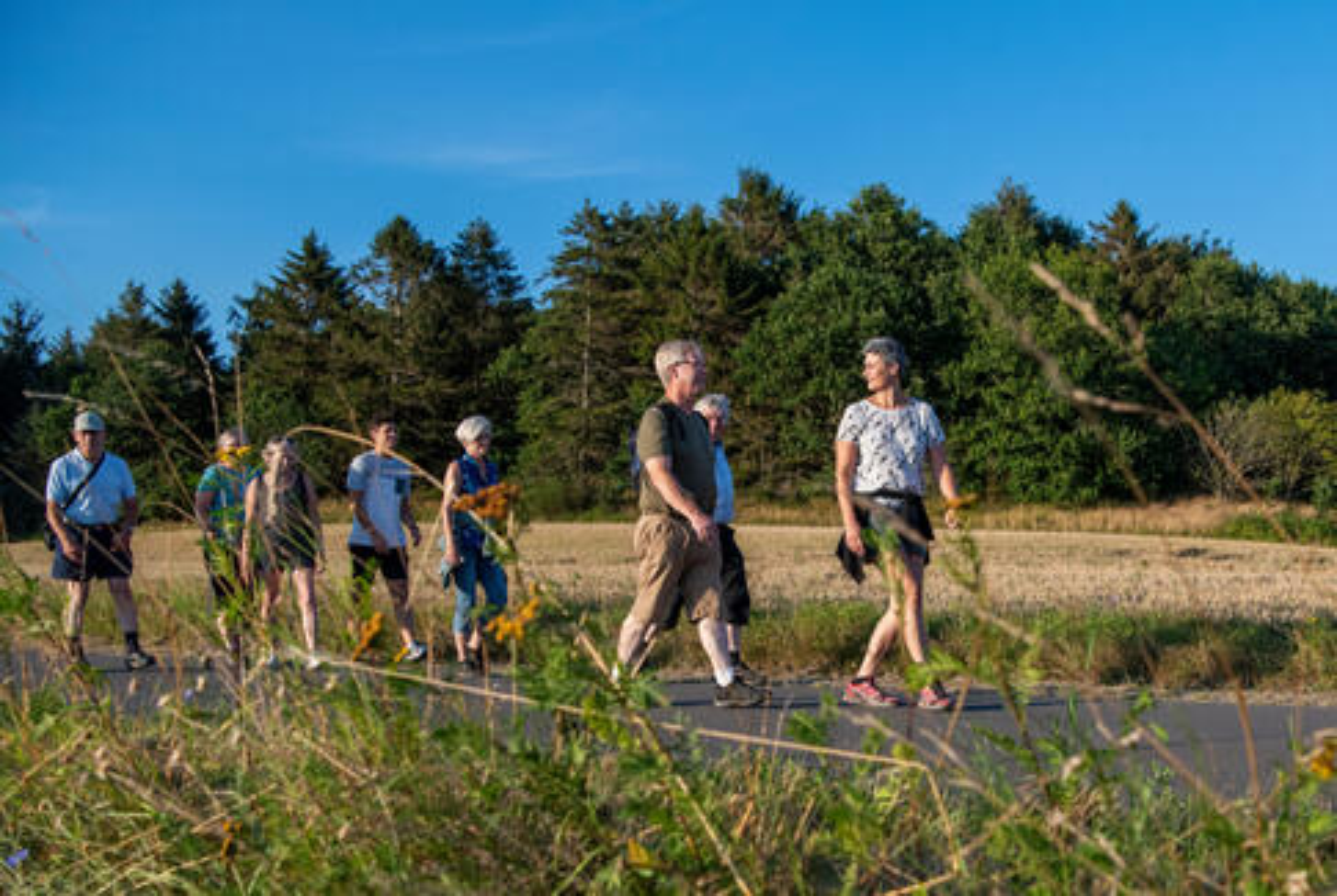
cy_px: 448
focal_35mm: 30
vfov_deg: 43.7
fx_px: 1116
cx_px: 668
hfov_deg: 61.9
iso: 640
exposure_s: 1/1600
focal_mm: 30
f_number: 5.6
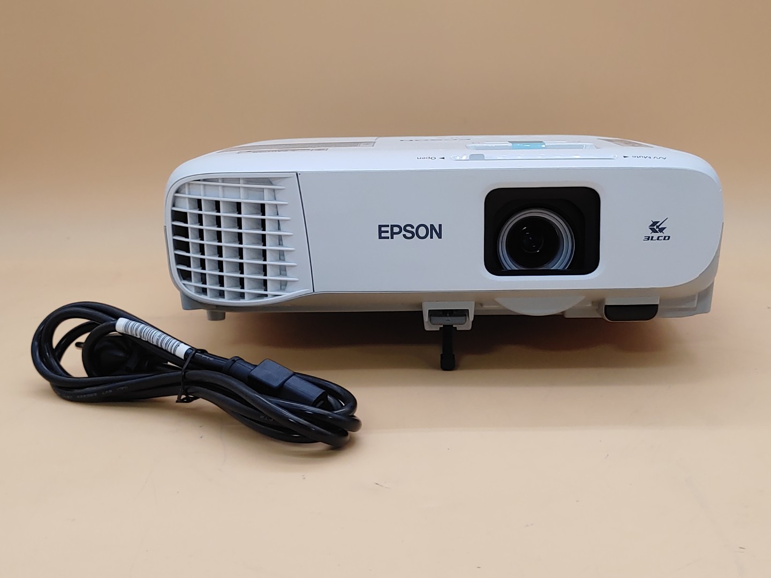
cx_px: 386
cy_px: 289
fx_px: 1091
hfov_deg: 38.9
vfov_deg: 29.7
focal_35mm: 49
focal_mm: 4.36
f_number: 1.8
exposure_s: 1/120
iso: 50
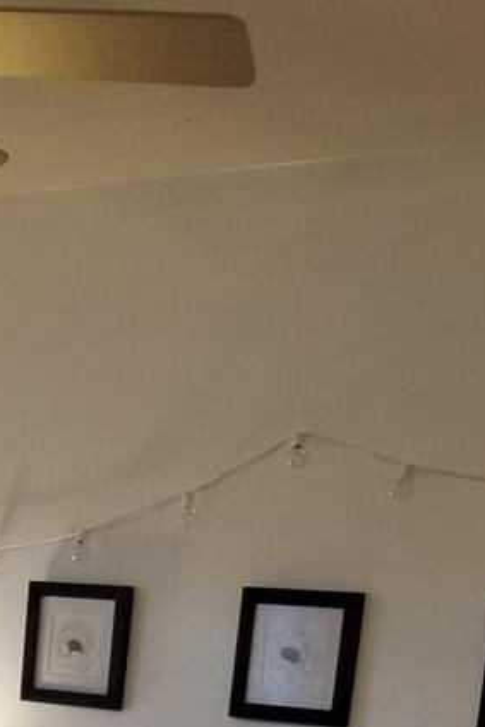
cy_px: 1068
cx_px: -230
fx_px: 1979
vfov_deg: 18.6
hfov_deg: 13.2
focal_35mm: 98
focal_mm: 4.25
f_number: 1.7
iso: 64
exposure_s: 1/60
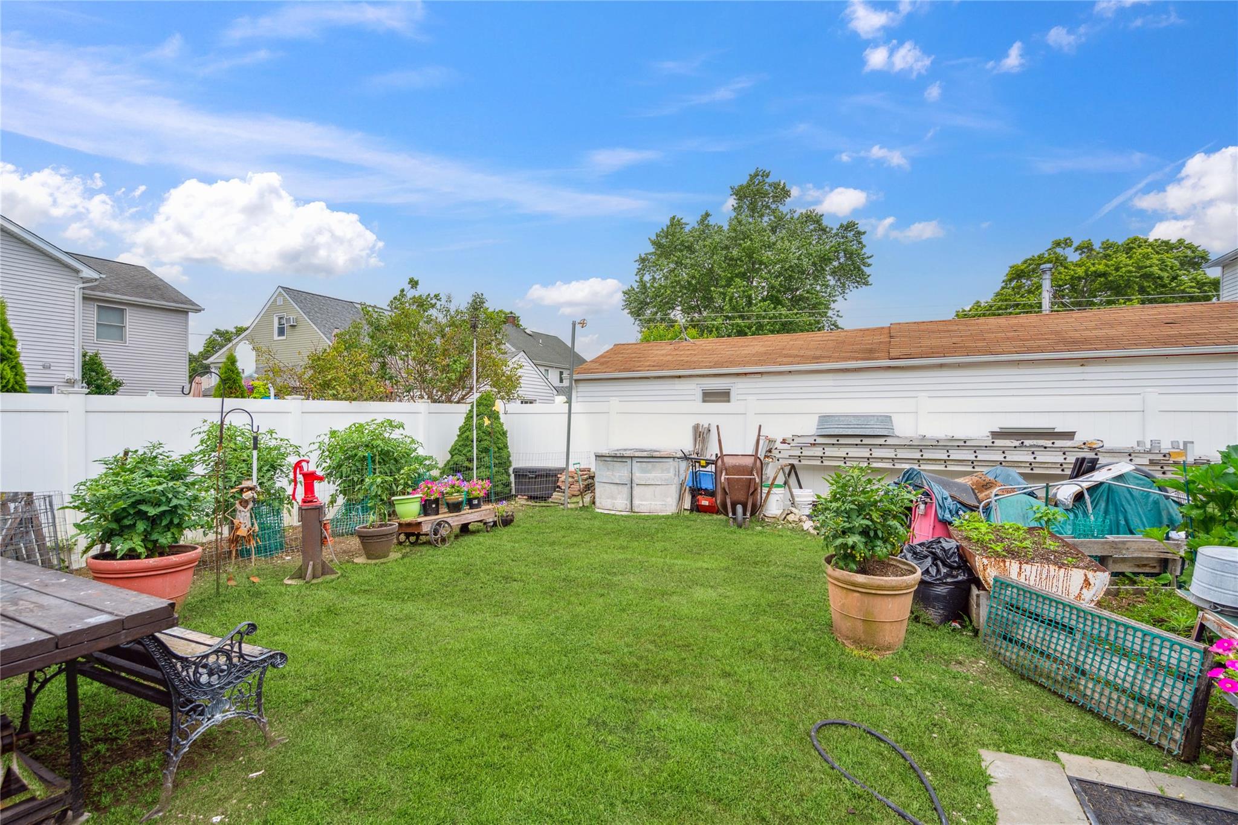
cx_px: 619
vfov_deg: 73.7
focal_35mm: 16
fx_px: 550
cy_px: 412
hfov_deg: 96.7
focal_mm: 16
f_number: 6.3
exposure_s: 1/250
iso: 100
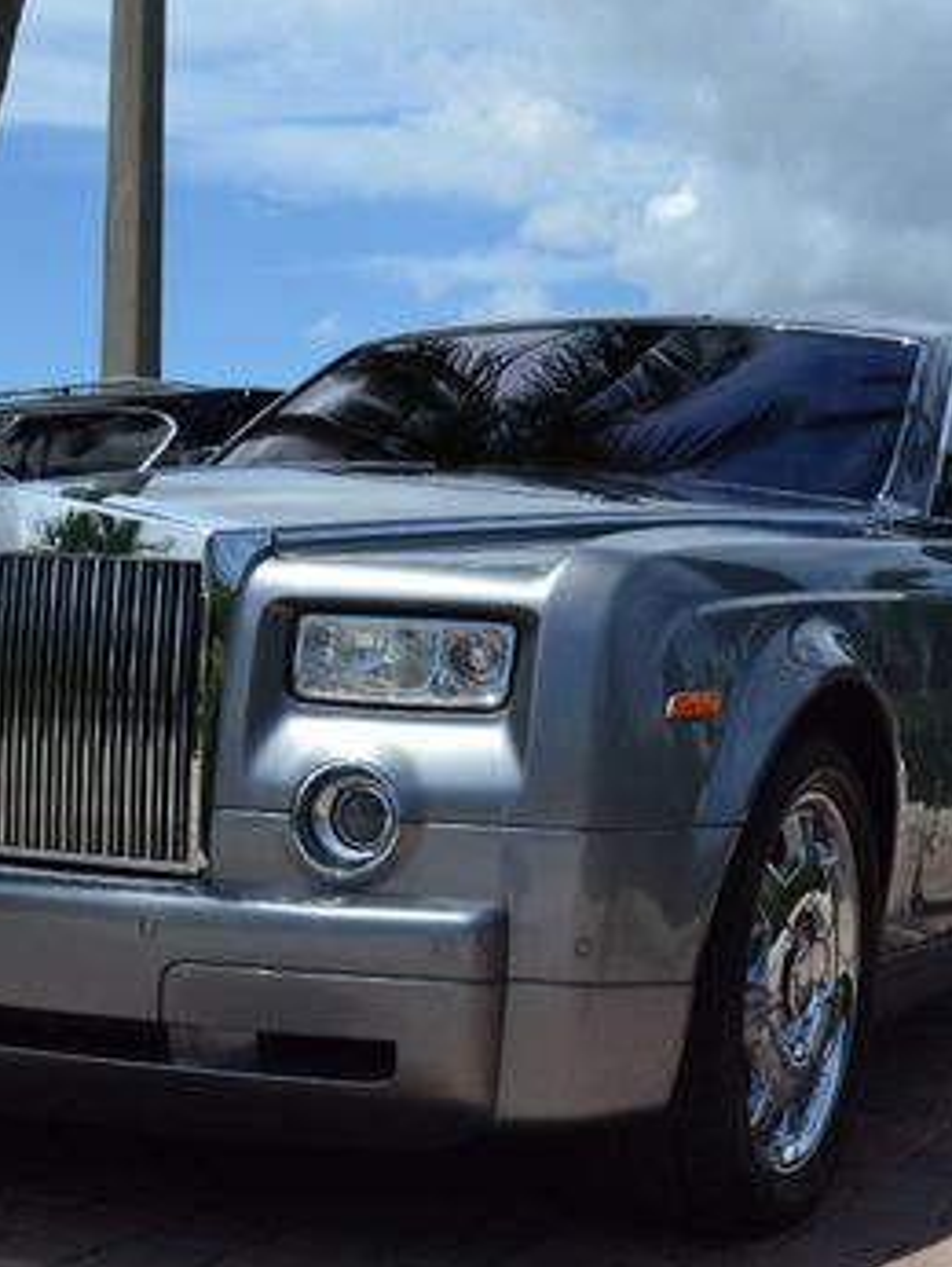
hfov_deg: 23.0
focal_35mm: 64
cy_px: 709
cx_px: 458
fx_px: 2344
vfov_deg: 30.2
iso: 360
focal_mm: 24
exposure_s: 1/500
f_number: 11
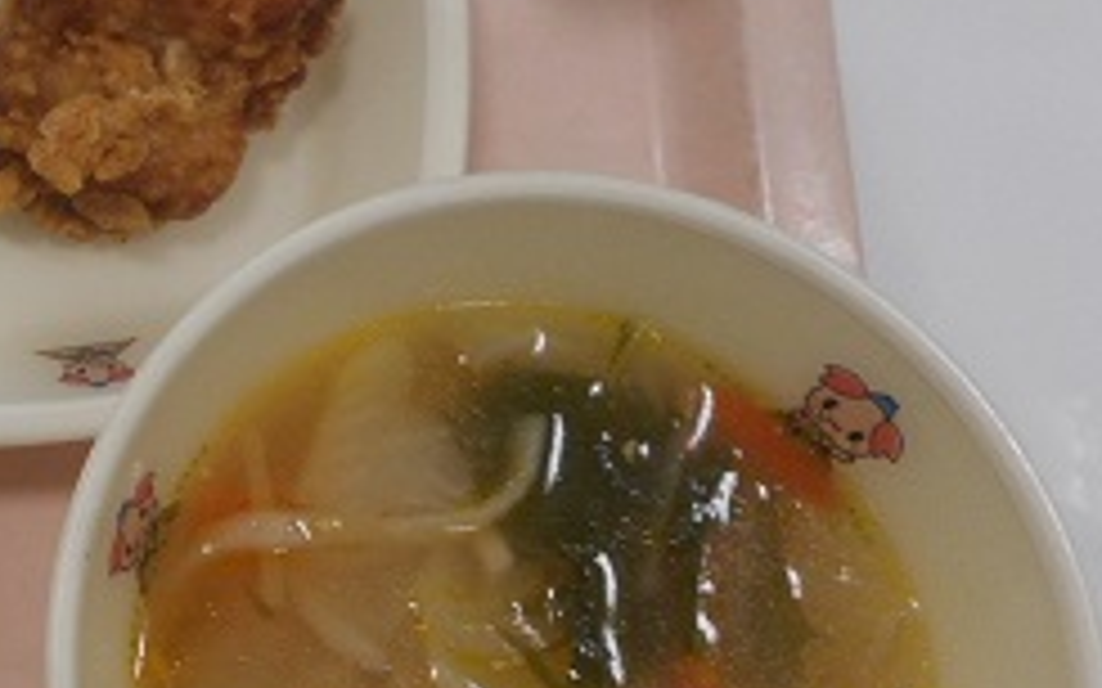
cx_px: -241
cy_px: 279
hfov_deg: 26.9
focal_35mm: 67
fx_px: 2012
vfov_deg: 19.4
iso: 140
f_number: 3.7
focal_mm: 4.5
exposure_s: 1/30
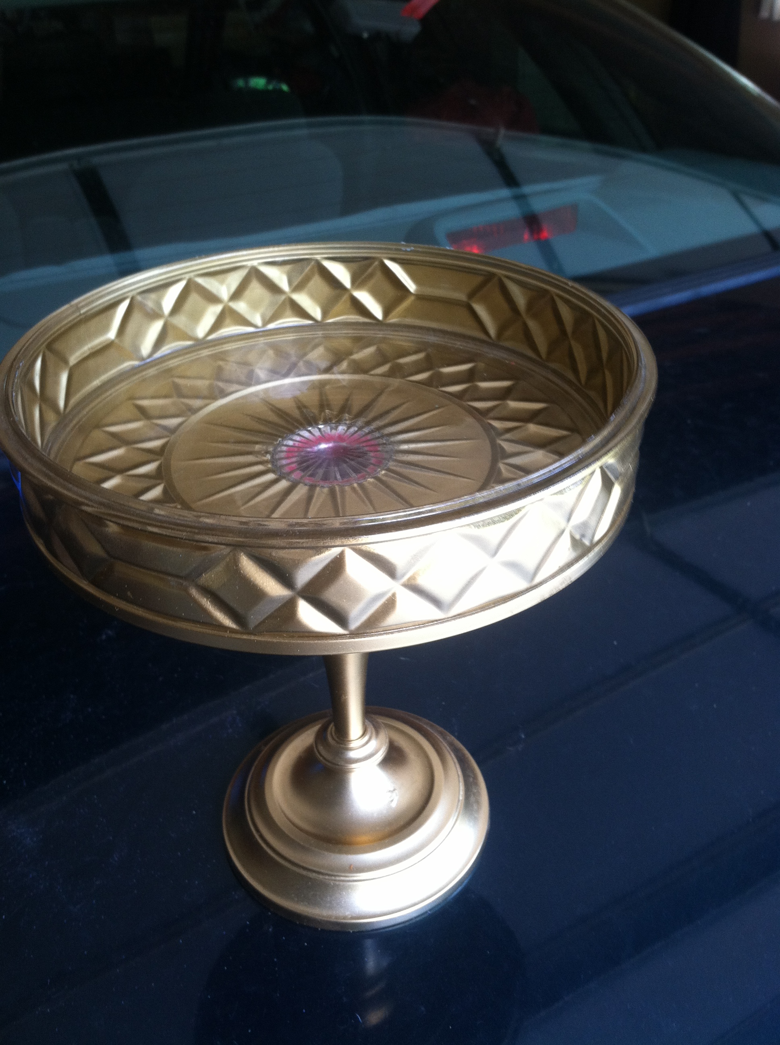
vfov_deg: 52.7
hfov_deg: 40.6
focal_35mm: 35
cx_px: 390
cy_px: 522
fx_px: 1054
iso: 100
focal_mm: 3.85
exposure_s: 1/30
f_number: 2.8
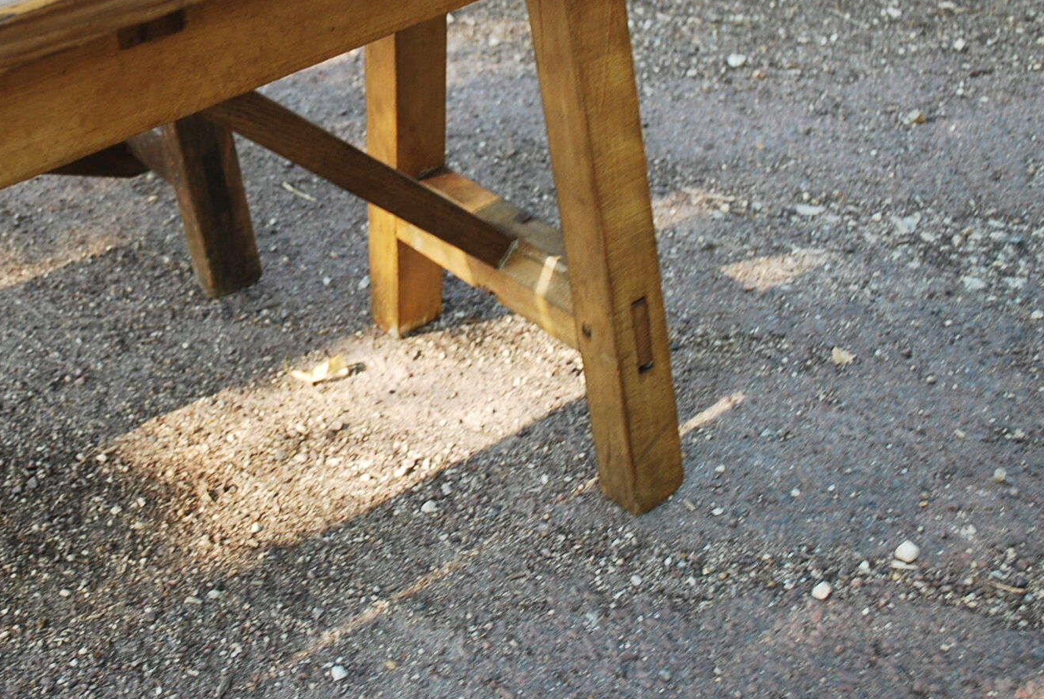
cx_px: 348
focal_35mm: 48
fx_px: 1394
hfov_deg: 40.6
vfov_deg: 27.8
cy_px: 197
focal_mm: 22
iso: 200
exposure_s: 1/50
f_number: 4
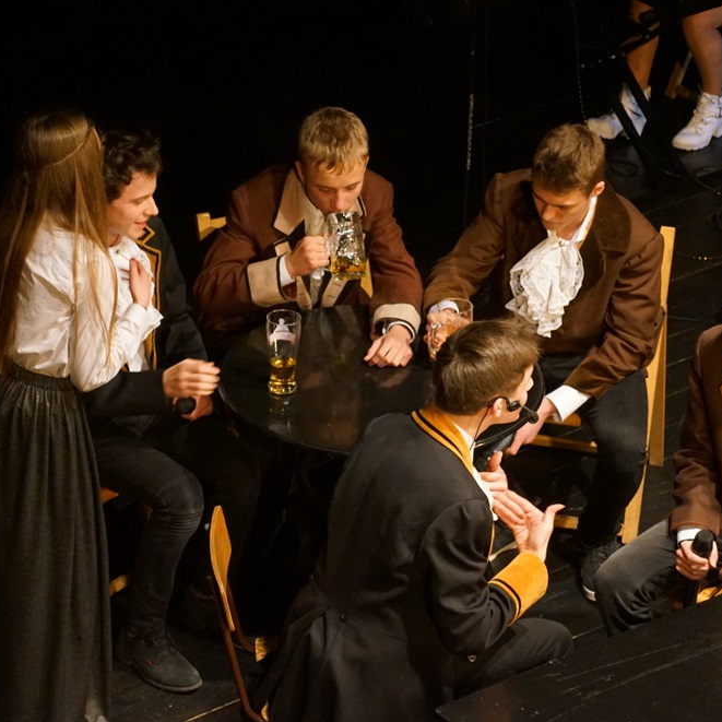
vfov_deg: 12.9
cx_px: 393
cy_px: 362
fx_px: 3186
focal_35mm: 135
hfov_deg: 12.9
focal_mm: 70
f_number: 5.6
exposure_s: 1/80
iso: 3200
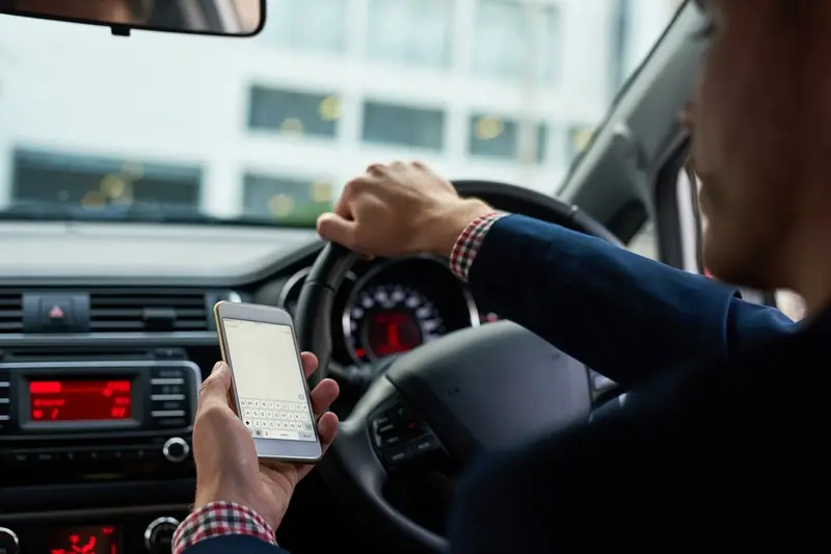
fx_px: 1154
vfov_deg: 27.0
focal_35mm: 50
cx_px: 416
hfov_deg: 39.6
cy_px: 277
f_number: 2.8
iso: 200
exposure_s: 1/200
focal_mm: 50
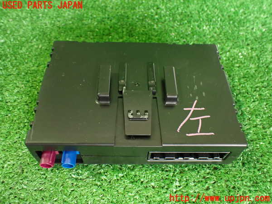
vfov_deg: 46.8
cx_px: 136
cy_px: 102
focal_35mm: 30
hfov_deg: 60.0
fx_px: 236
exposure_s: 1/30
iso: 1000
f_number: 2.3
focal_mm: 5.4
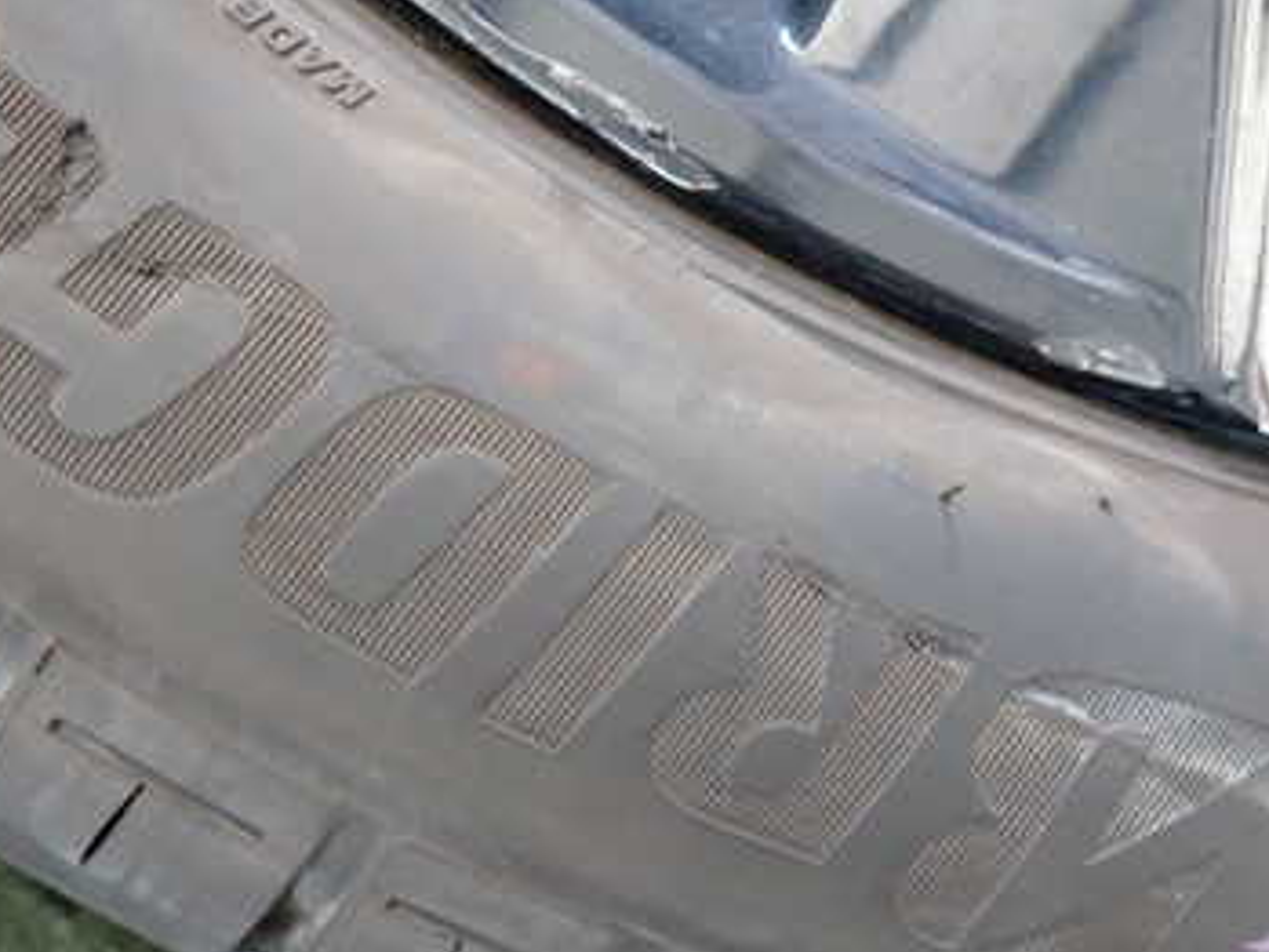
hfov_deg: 43.8
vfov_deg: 33.6
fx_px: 1577
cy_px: 461
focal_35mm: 43
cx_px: 633
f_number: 2
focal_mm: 4.5
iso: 640
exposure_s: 1/30
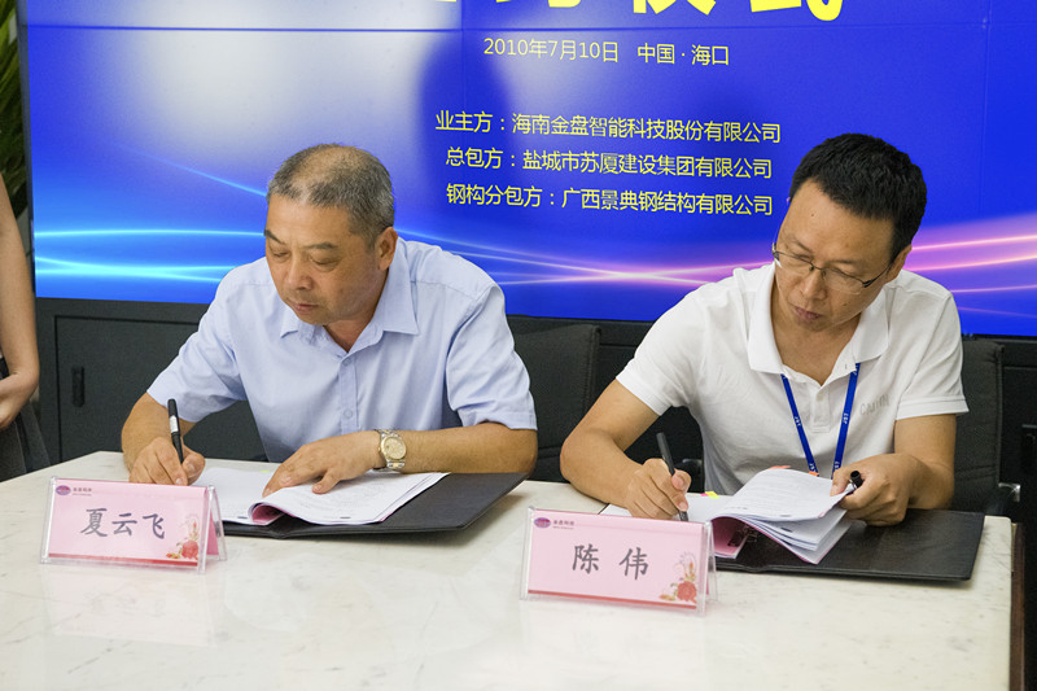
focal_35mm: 65
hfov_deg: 31.0
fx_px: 1872
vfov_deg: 20.9
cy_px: 346
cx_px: 518
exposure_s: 1/100
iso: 5000
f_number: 5
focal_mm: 65
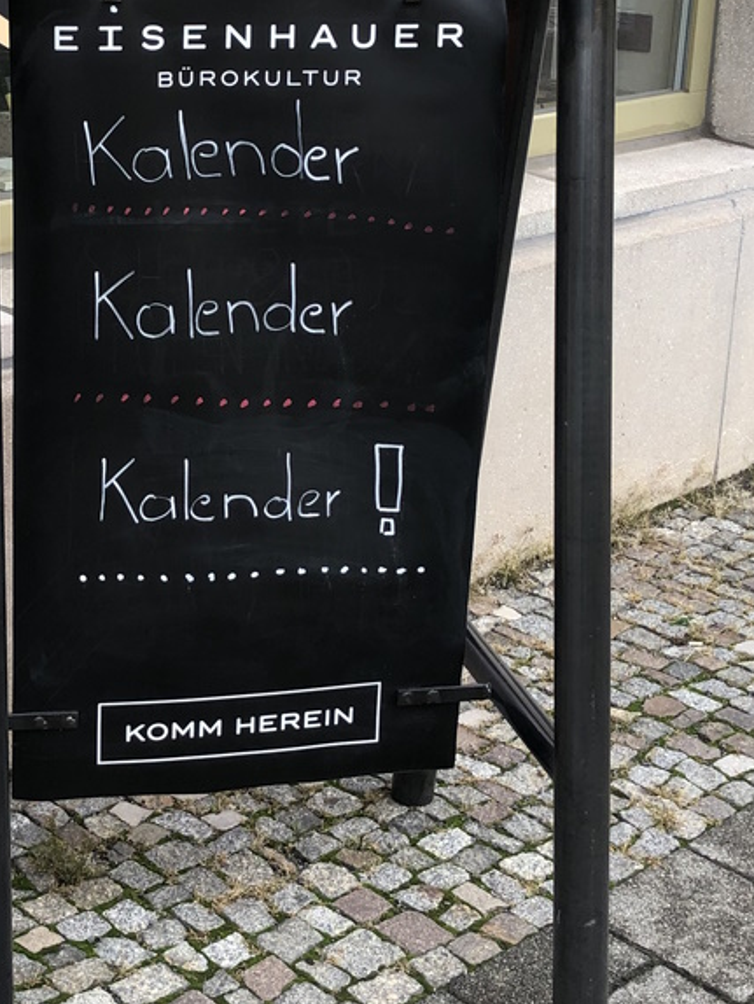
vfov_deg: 29.6
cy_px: 337
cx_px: 177
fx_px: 1886
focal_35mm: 65
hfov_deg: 22.4
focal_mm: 4
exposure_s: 1/317
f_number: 1.8
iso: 20
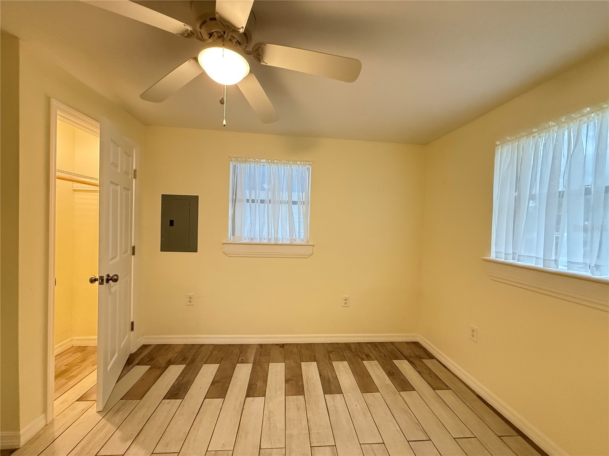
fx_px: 246
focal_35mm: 14
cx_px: 304
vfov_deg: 85.7
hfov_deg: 102.1
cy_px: 228
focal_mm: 2.22
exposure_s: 1/60
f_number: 2.2
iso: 640
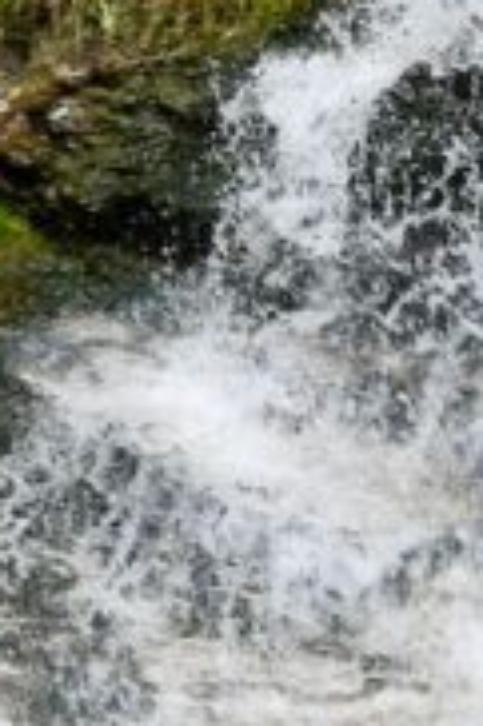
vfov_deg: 9.4
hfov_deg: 6.2
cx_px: 768
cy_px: 606
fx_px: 4395
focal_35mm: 218
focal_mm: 24
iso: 160
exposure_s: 1/250
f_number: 8
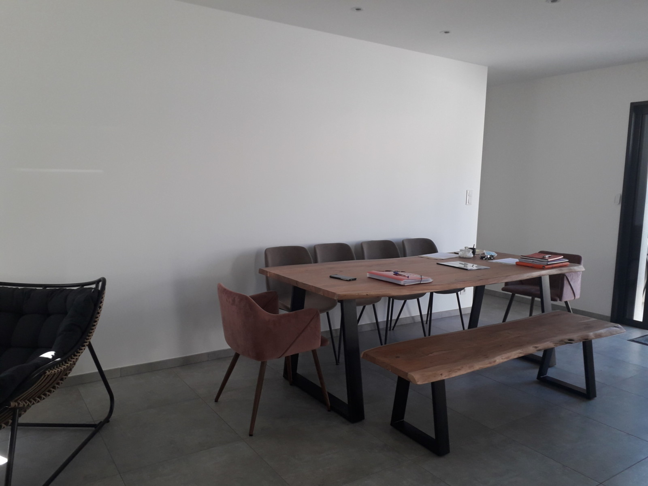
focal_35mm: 27
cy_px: 243
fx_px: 505
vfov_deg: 51.4
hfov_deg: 65.3
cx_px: 324
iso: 64
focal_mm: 3.6
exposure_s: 1/100
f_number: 1.9
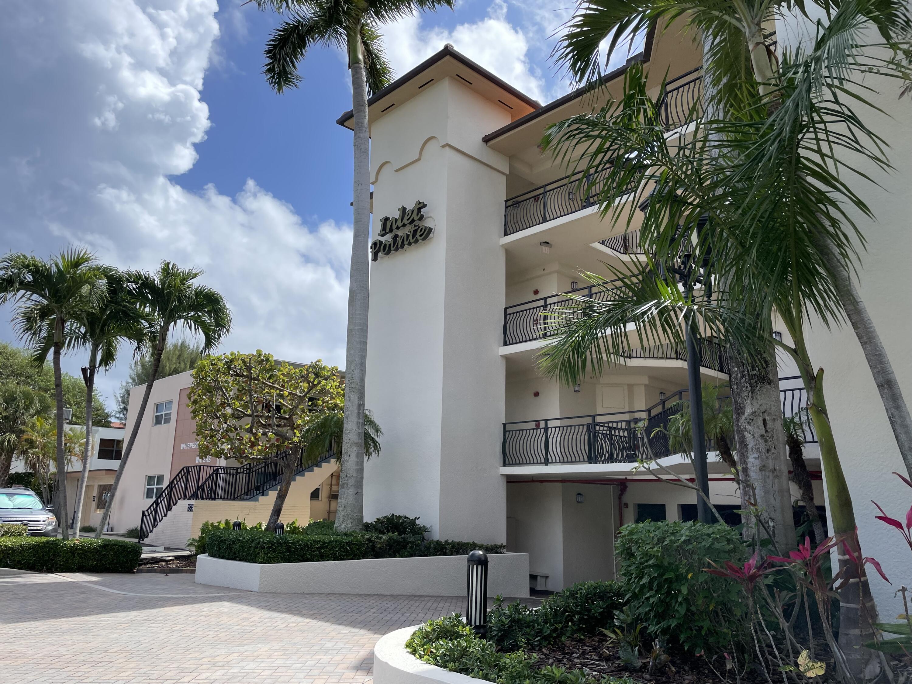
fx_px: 685
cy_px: 342
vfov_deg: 53.1
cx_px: 456
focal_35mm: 26
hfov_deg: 67.3
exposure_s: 1/3610
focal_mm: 4.2
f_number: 1.6
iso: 32
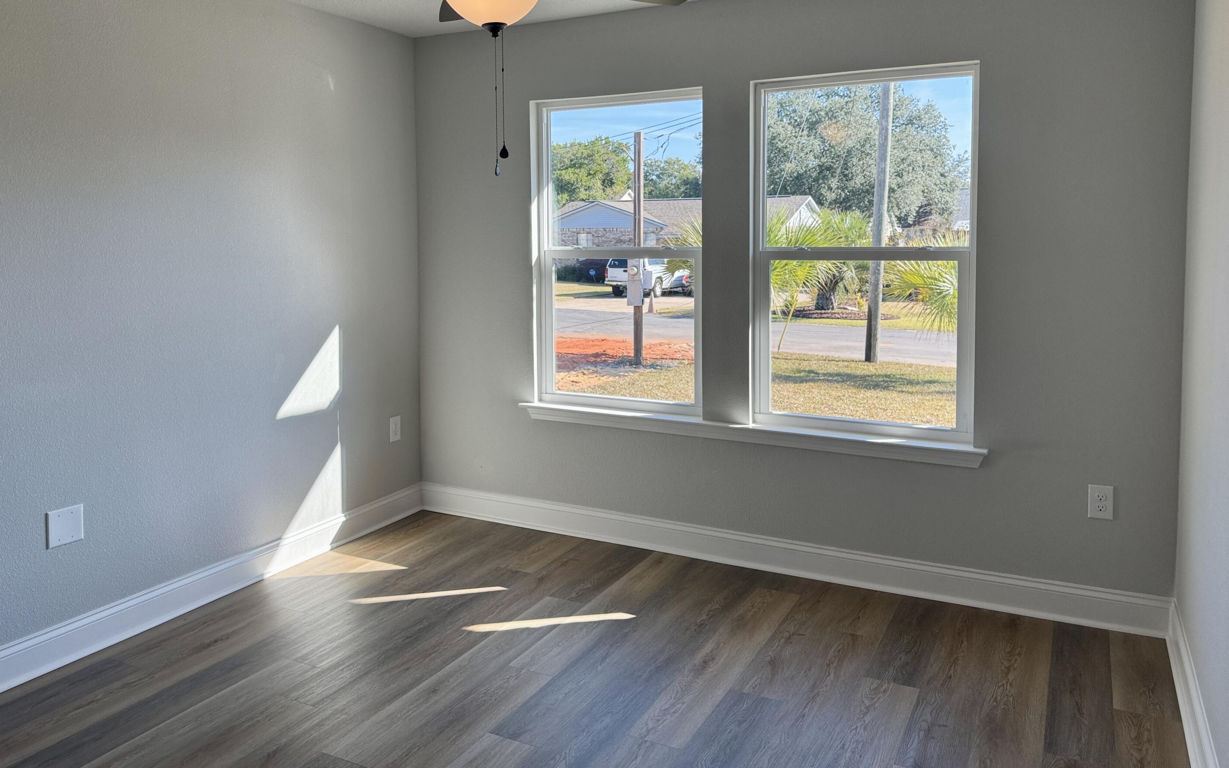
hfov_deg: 68.4
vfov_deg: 45.6
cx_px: 584
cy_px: 286
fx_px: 904
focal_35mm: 27
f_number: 1.78
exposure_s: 1/419
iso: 80
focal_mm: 6.76
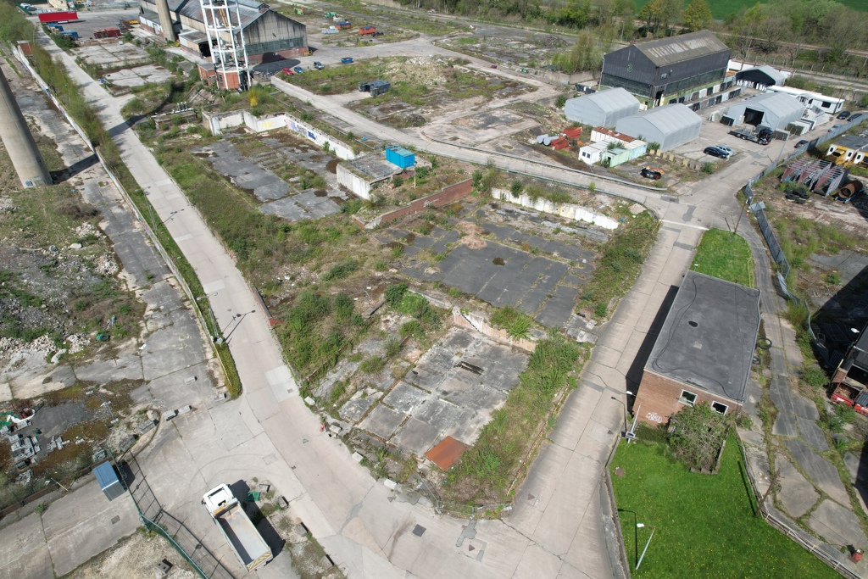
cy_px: 290
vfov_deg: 57.2
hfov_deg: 78.6
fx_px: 530
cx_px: 434
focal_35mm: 22
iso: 100
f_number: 2.8
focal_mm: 8.38
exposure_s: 1/2000
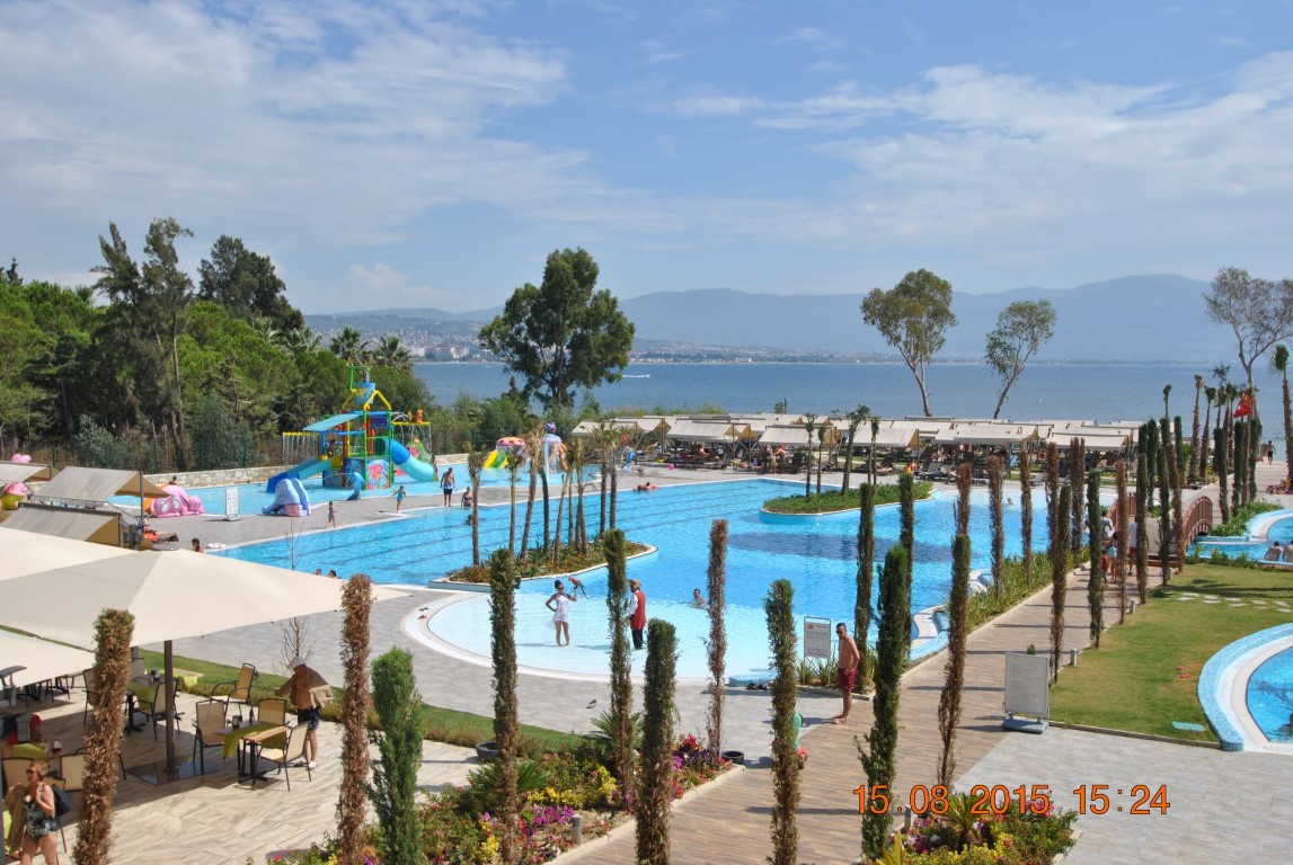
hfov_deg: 53.1
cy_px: 432
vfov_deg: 37.0
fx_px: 1295
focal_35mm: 36
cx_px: 646
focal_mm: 24
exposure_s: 1/250
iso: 100
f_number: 8
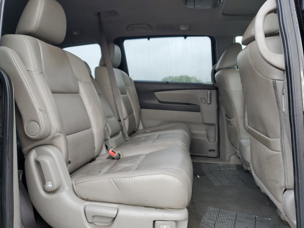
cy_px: 114
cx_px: 152
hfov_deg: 67.3
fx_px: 228
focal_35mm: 26
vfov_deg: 53.1
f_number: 1.5
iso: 50
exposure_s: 1/179
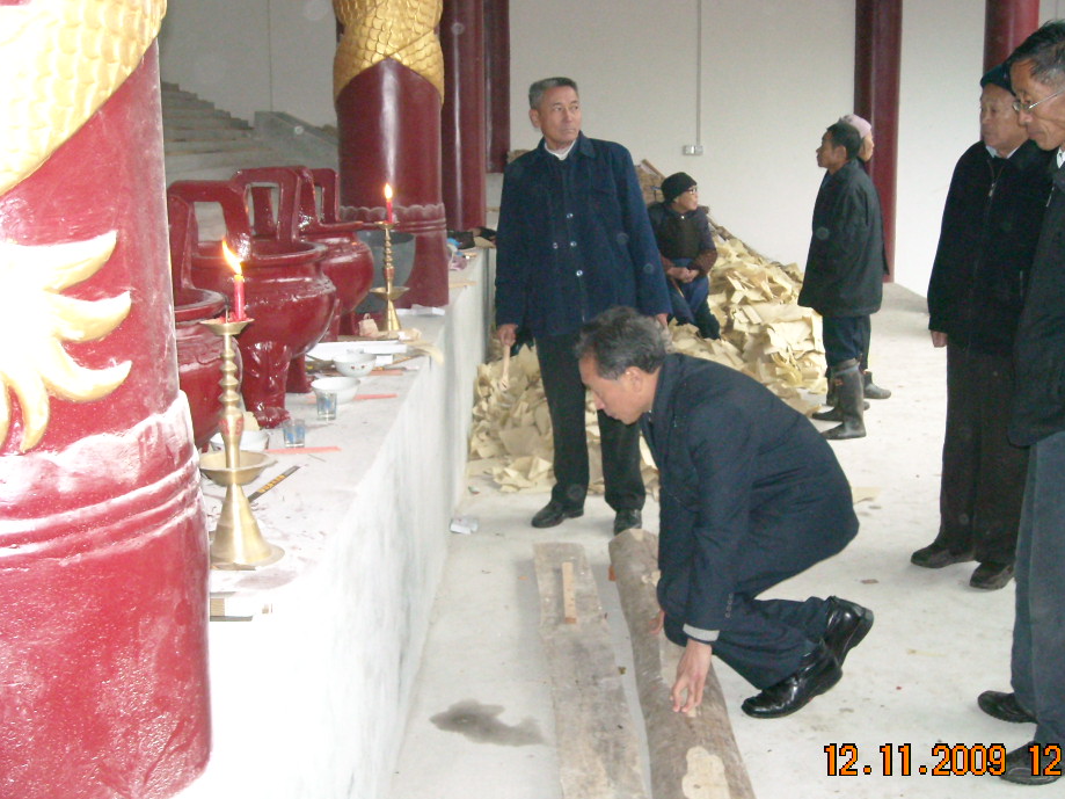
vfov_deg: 36.8
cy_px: 408
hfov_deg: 47.8
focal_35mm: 39
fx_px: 1200
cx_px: 575
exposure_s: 1/60
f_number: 2.8
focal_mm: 5.7
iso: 590
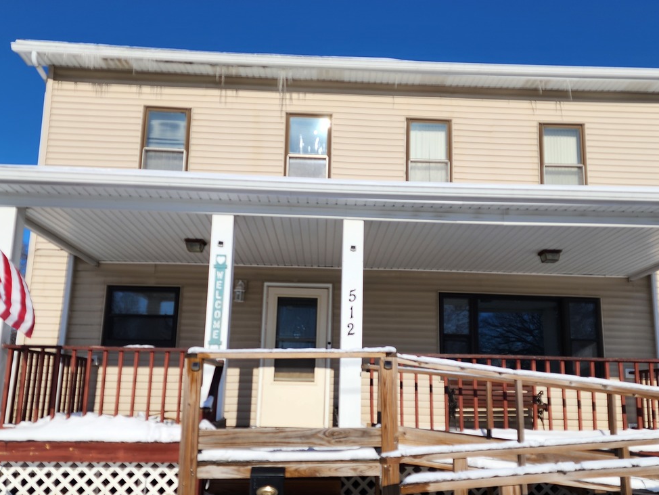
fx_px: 647
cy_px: 279
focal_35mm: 34
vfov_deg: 41.7
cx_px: 355
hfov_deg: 53.9
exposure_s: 1/2600
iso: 12
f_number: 1.8
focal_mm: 6.4
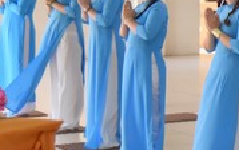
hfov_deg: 11.9
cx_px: 415
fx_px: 1062
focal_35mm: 163
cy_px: 38
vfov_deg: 8.0
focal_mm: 44
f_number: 4
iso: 800
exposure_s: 1/160
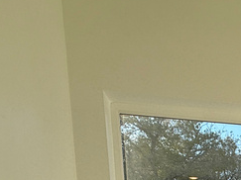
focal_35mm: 59
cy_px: 310
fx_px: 411
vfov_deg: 19.5
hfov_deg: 26.7
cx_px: 327
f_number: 2.2
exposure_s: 1/701
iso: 50
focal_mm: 2.22
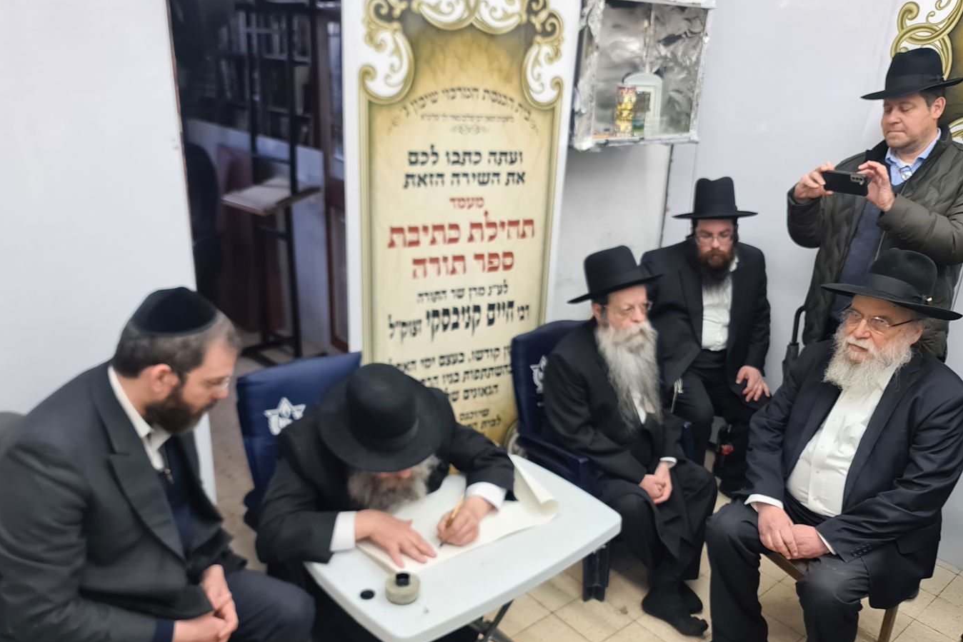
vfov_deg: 47.9
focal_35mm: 27
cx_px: 481
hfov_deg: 67.4
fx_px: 722
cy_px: 351
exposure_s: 1/50
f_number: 1.8
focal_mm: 7
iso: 50
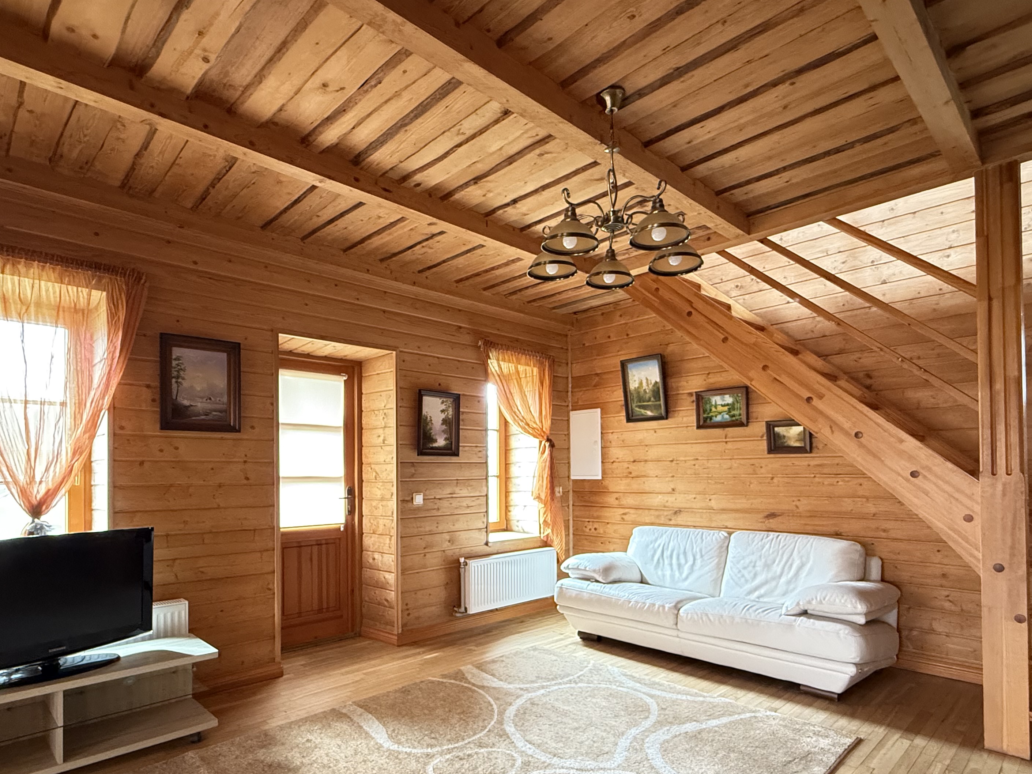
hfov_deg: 81.7
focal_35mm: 20
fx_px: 596
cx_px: 498
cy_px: 467
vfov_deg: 65.3
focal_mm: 2.22
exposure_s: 1/60
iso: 640
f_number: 2.2
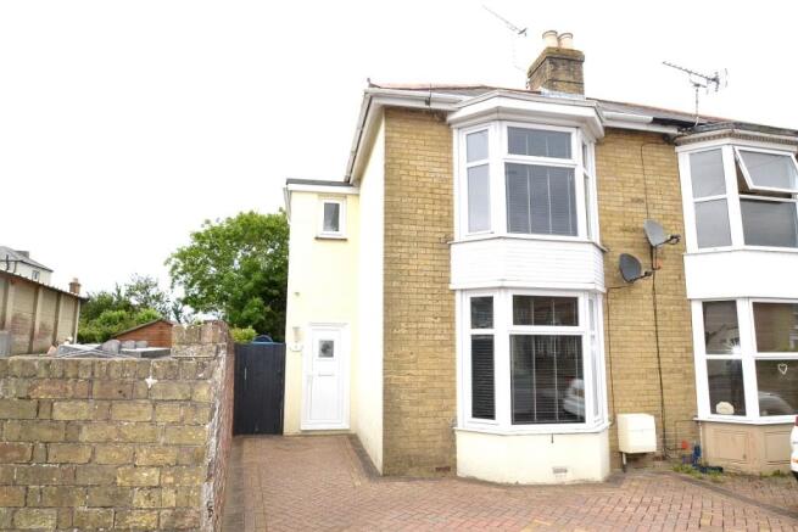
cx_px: 399
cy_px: 266
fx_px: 466
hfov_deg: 81.2
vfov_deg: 59.5
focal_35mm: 21
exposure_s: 1/200
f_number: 25
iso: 1600
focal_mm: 14
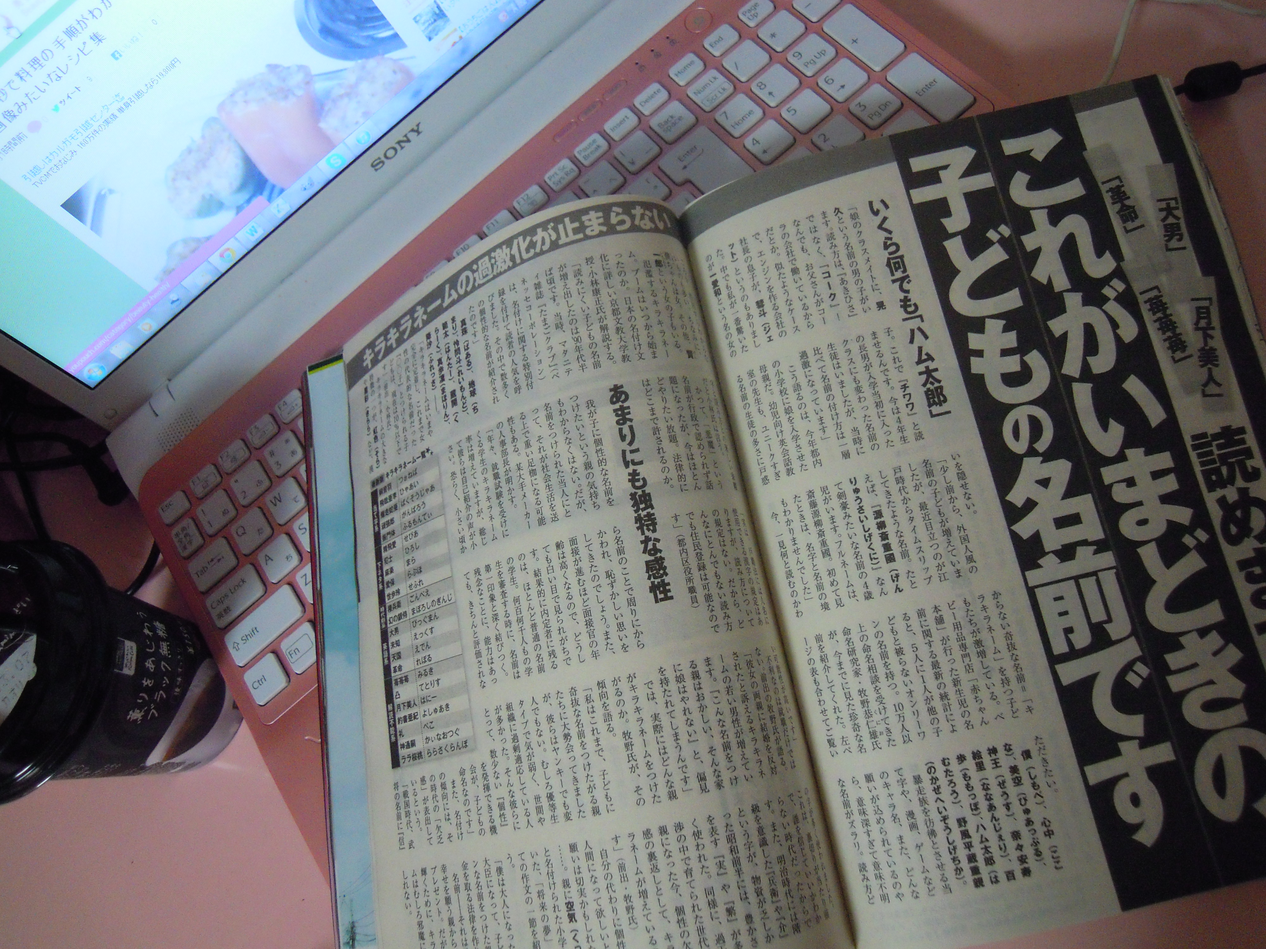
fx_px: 1024
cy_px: 474
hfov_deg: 63.4
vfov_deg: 49.7
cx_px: 633
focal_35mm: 28
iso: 500
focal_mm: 5
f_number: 2.7
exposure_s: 1/60
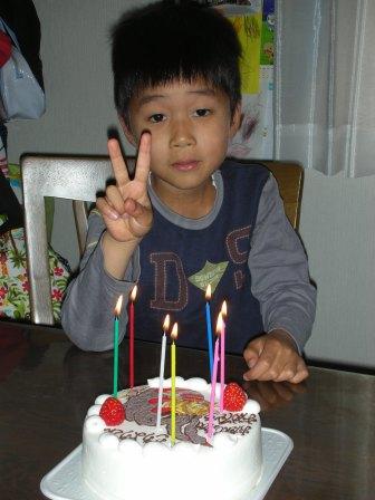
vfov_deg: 31.7
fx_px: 881
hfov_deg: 24.0
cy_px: 250
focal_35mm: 61
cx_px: 188
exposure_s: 1/120
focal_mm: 10.1
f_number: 4
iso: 73
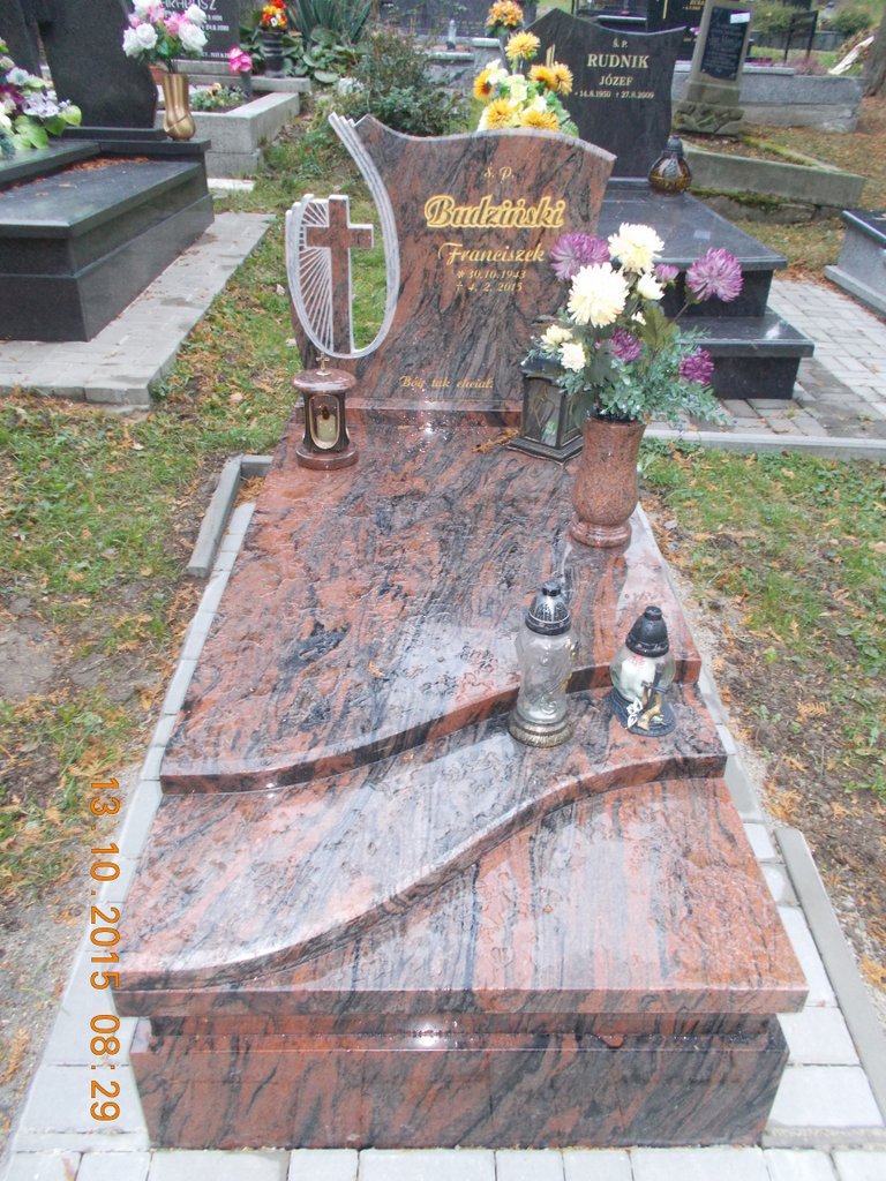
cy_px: 590
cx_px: 443
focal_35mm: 26
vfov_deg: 67.3
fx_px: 887
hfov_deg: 53.1
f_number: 3.2
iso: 320
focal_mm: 4.6
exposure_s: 1/25
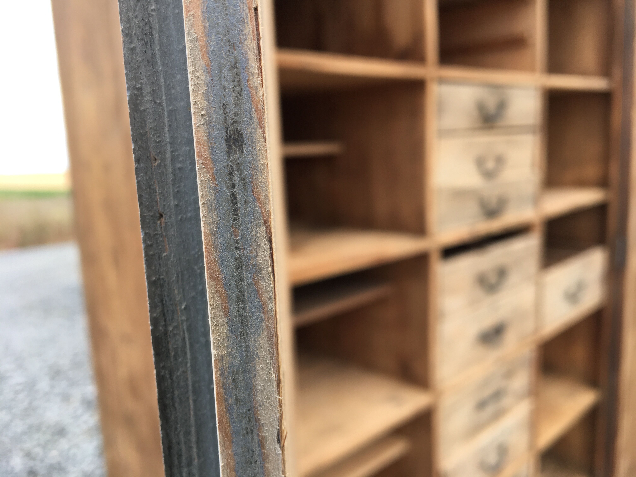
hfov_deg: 61.7
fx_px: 533
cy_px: 238
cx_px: 318
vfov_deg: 48.2
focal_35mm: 29
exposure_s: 1/215
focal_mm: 4.15
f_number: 2.2
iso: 25
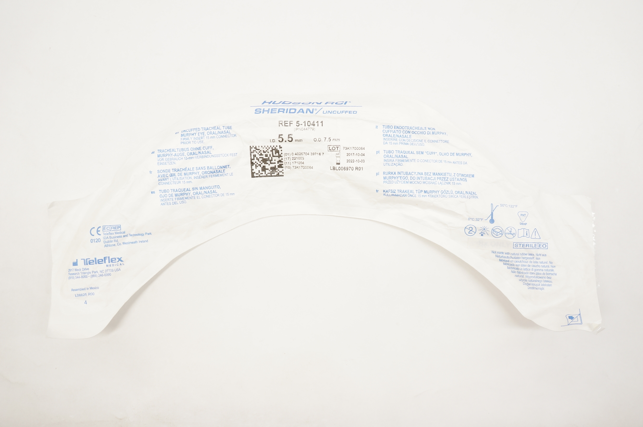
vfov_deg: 47.8
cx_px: 322
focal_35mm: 27
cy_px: 214
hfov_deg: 67.4
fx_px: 482
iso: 400
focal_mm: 18
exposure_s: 1/80
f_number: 5
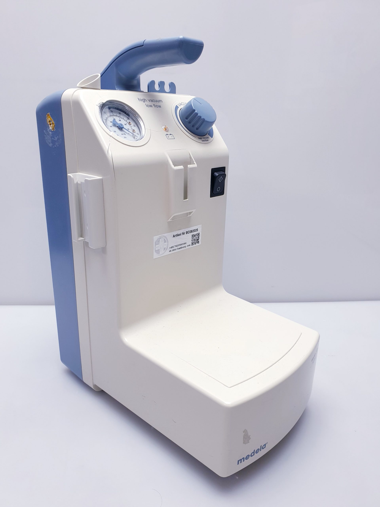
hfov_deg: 53.1
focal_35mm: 26
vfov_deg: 67.3
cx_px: 190
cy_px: 254
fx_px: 381
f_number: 2.4
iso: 80
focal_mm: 4.3
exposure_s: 1/100
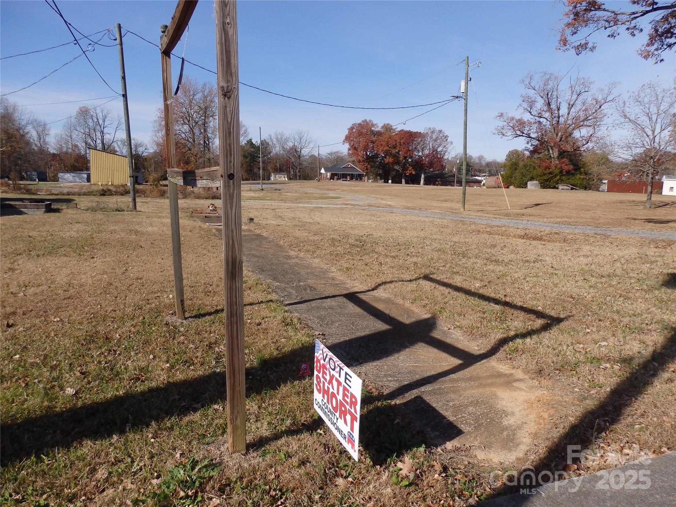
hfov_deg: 69.4
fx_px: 488
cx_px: 338
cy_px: 254
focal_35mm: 25
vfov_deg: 54.9
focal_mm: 4.5
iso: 100
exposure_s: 1/200
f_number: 8.7
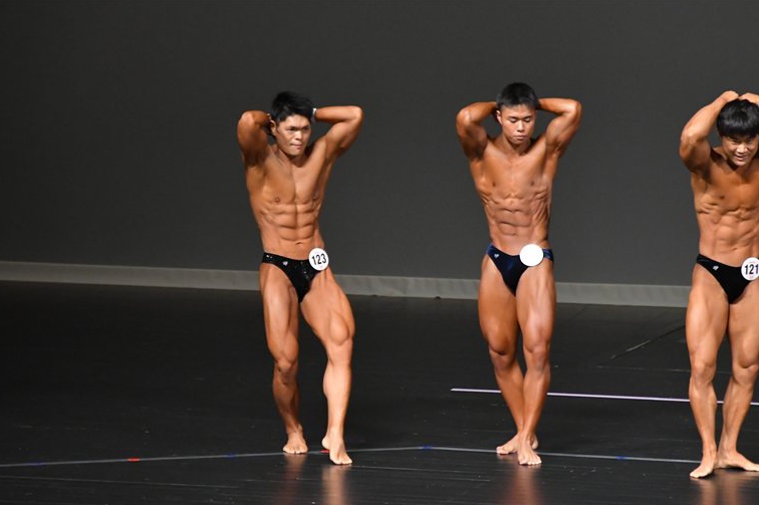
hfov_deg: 6.4
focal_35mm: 323
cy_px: 257
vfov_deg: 4.2
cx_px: 379
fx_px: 6805
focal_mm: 210
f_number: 5.6
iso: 5000
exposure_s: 1/400
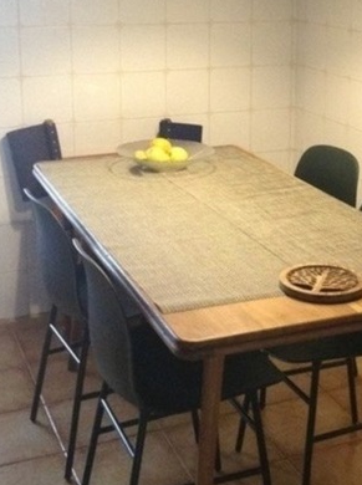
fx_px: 909
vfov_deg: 29.4
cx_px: 265
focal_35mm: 65
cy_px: 114
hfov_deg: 22.3
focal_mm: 3.3
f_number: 2.4
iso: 200
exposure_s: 1/24
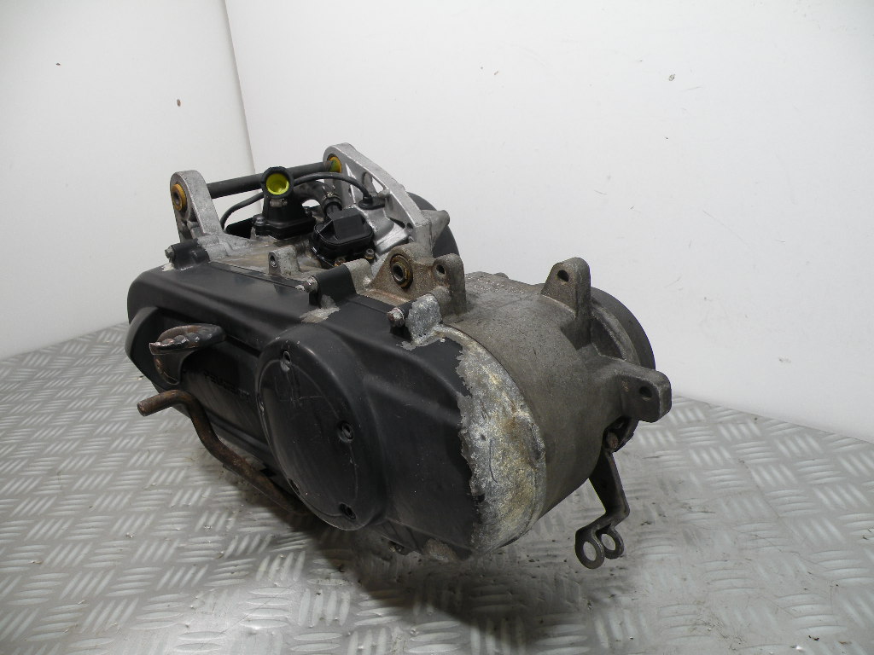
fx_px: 682
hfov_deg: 65.3
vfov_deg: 51.4
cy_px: 328
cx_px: 437
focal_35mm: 27
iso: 64
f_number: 2.8
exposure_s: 1/81
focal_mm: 4.7
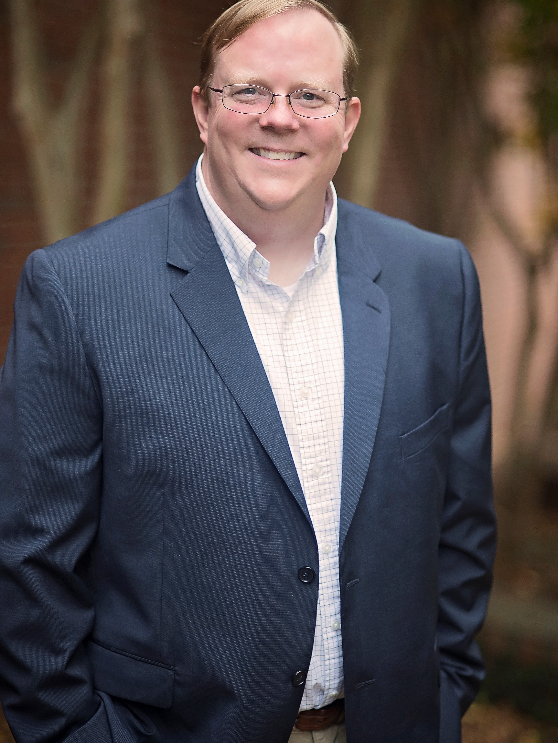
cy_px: 337
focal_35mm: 92
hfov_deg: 16.1
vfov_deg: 21.3
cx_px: 279
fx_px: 1977
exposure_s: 1/125
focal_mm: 85
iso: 200
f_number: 1.8
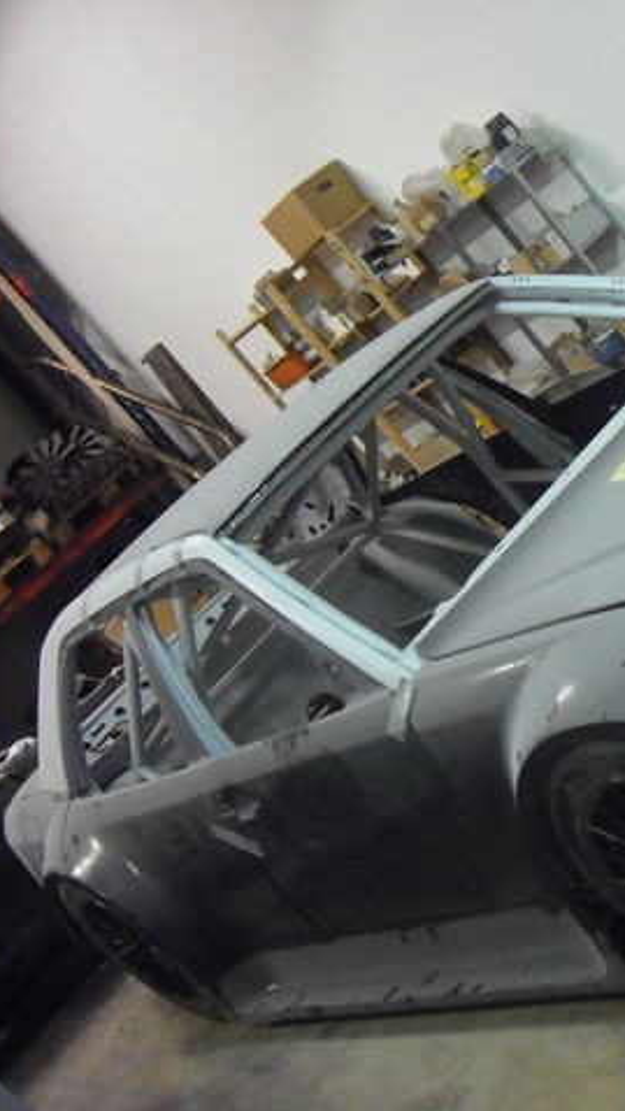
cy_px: 556
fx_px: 1590
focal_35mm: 54
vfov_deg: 38.5
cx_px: 718
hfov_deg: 21.0
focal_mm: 6.2
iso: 800
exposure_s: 1/30
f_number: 2.7
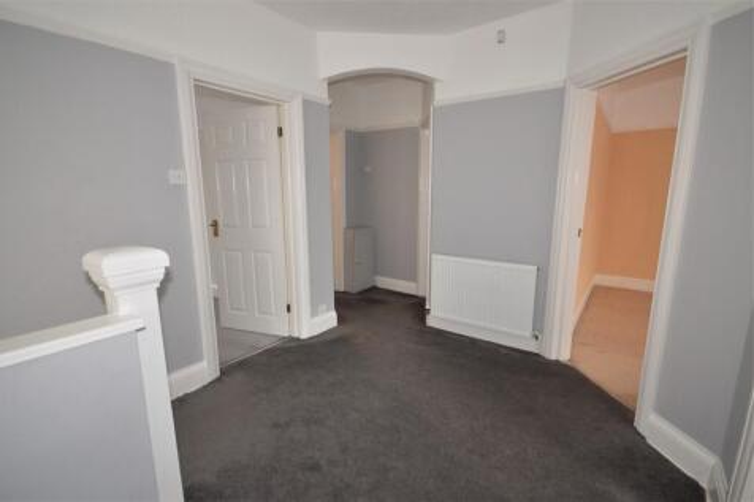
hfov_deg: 100.4
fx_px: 314
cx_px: 377
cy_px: 251
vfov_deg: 77.3
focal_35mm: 15
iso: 560
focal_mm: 10
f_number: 4
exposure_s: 1/60
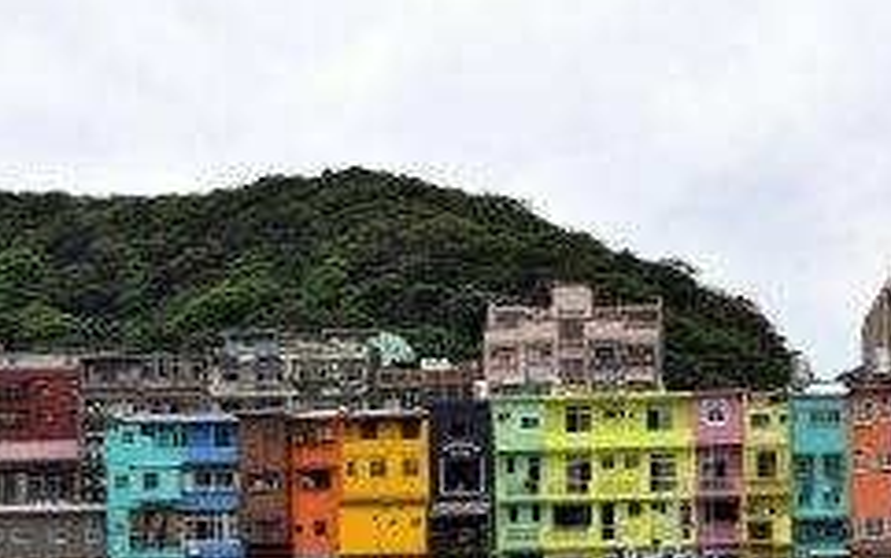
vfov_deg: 24.2
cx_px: 758
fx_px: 1264
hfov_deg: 37.0
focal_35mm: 52
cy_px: 499
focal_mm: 24
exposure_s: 1/160
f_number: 8
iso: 100
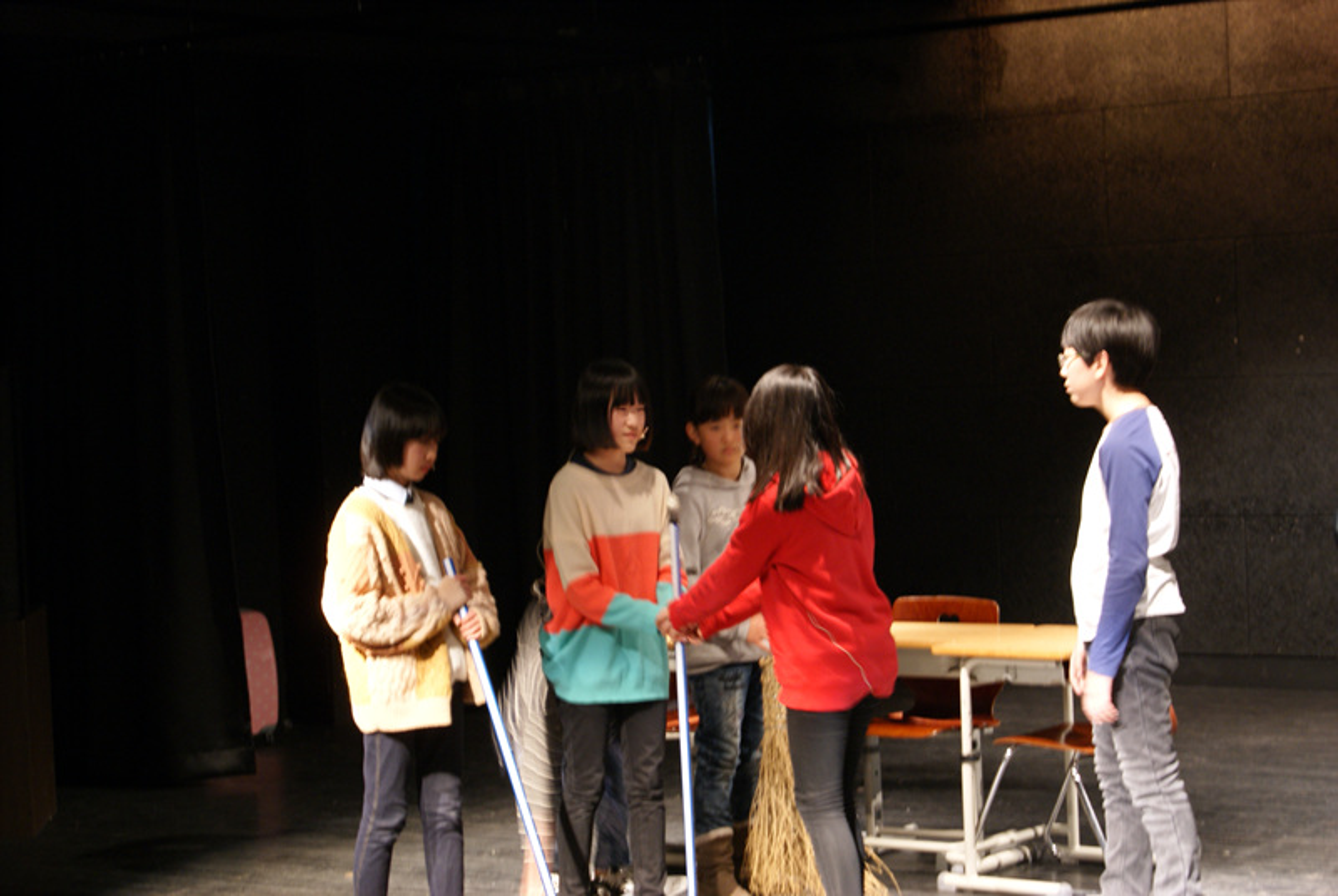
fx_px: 3071
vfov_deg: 16.6
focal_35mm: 82
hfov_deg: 24.6
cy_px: 448
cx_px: 669
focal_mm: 55
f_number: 5.6
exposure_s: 1/4
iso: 400
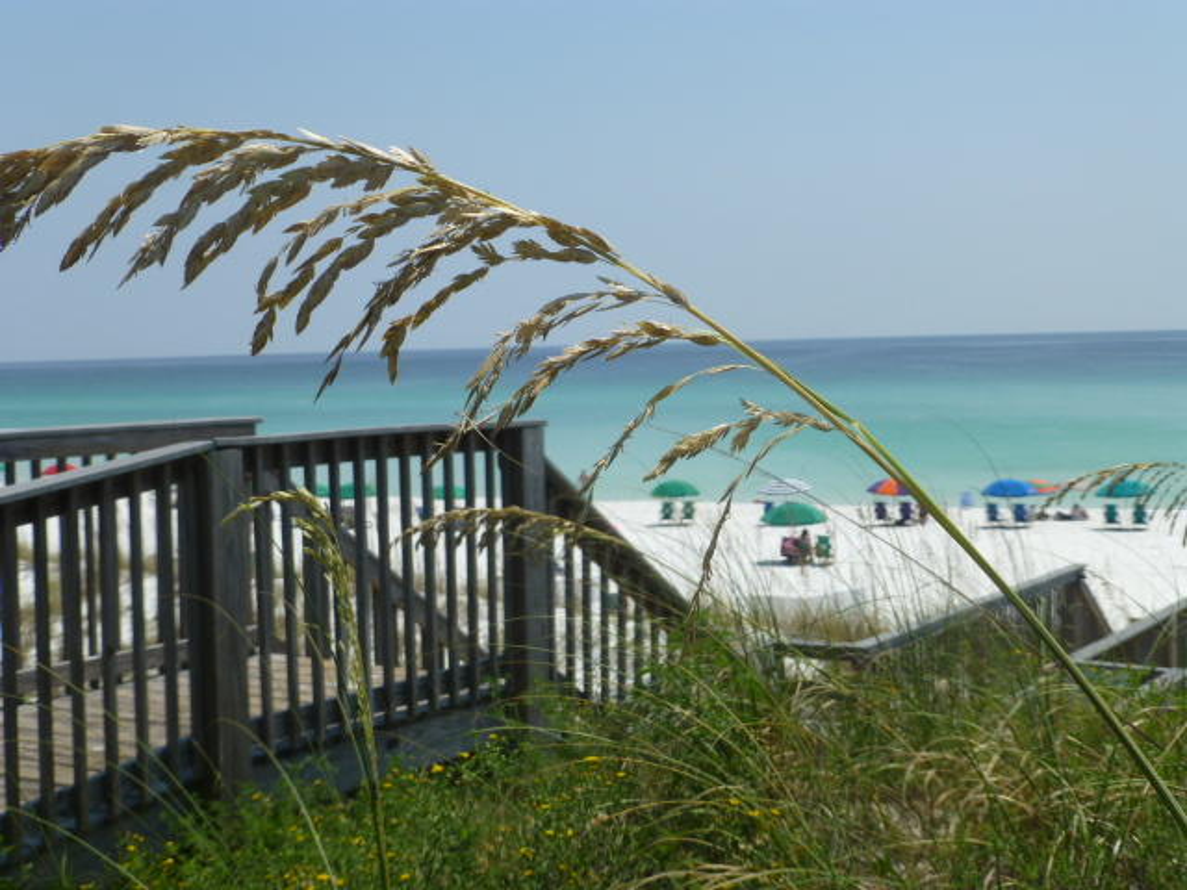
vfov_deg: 28.6
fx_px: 1749
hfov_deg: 37.5
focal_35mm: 51
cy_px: 445
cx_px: 594
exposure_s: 1/1600
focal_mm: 9
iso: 100
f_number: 4.4
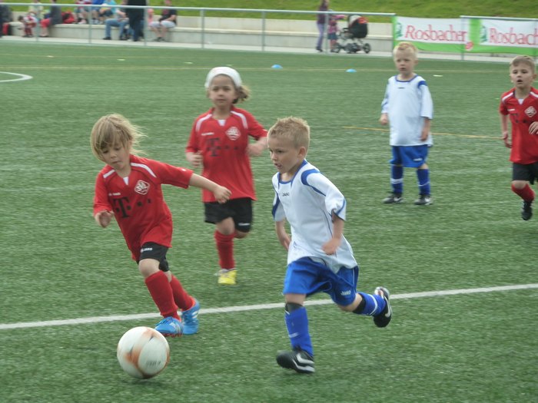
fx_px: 3264
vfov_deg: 7.1
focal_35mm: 210
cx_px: 269
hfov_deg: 9.4
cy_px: 202
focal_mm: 34.4
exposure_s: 1/160
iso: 125
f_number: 4.6
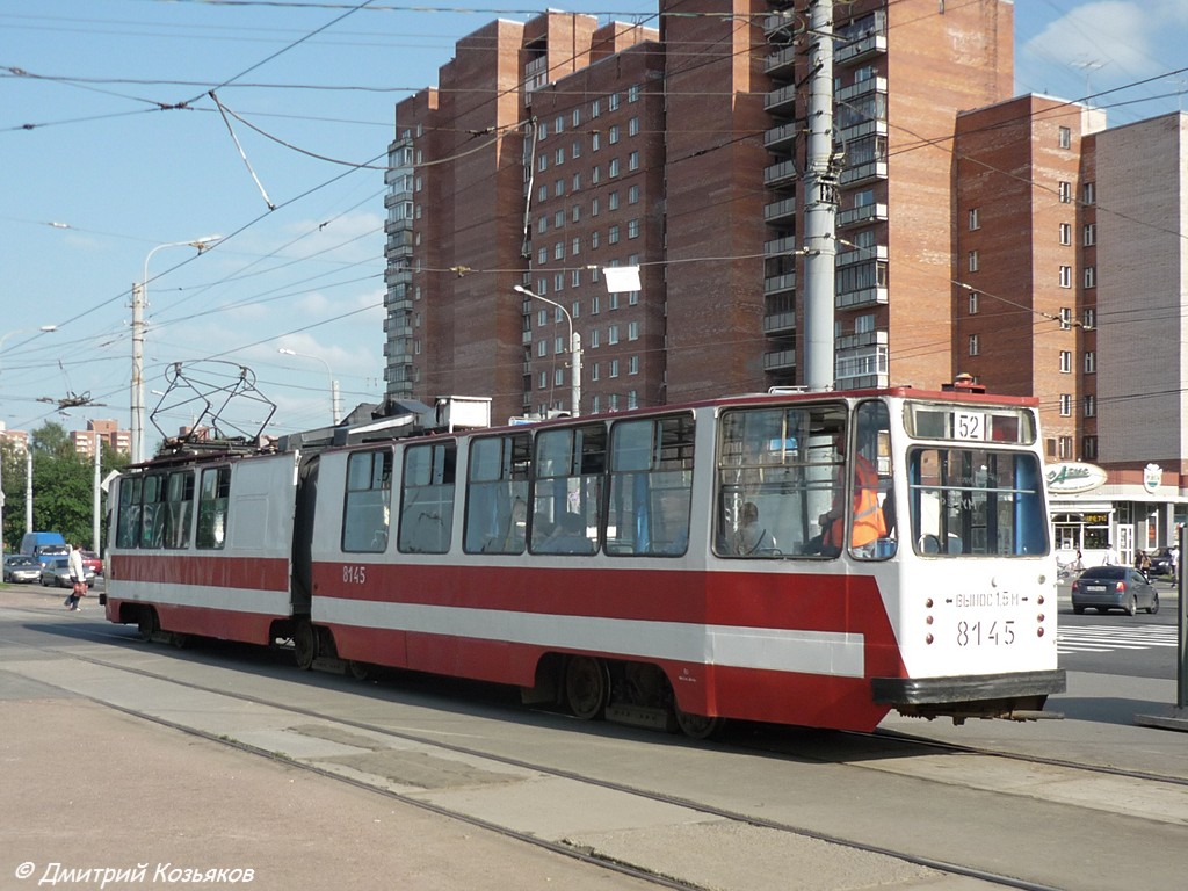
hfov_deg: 55.4
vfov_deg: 42.9
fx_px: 1133
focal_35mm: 33
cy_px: 446
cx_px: 594
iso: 100
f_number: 2.8
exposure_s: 1/1000
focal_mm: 5.5
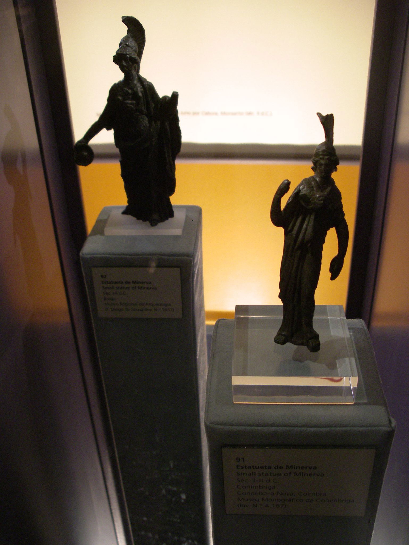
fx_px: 582
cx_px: 204
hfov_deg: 38.7
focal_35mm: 37
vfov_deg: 50.1
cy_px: 272
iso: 400
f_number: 2.8
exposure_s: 1/13
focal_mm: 7.8
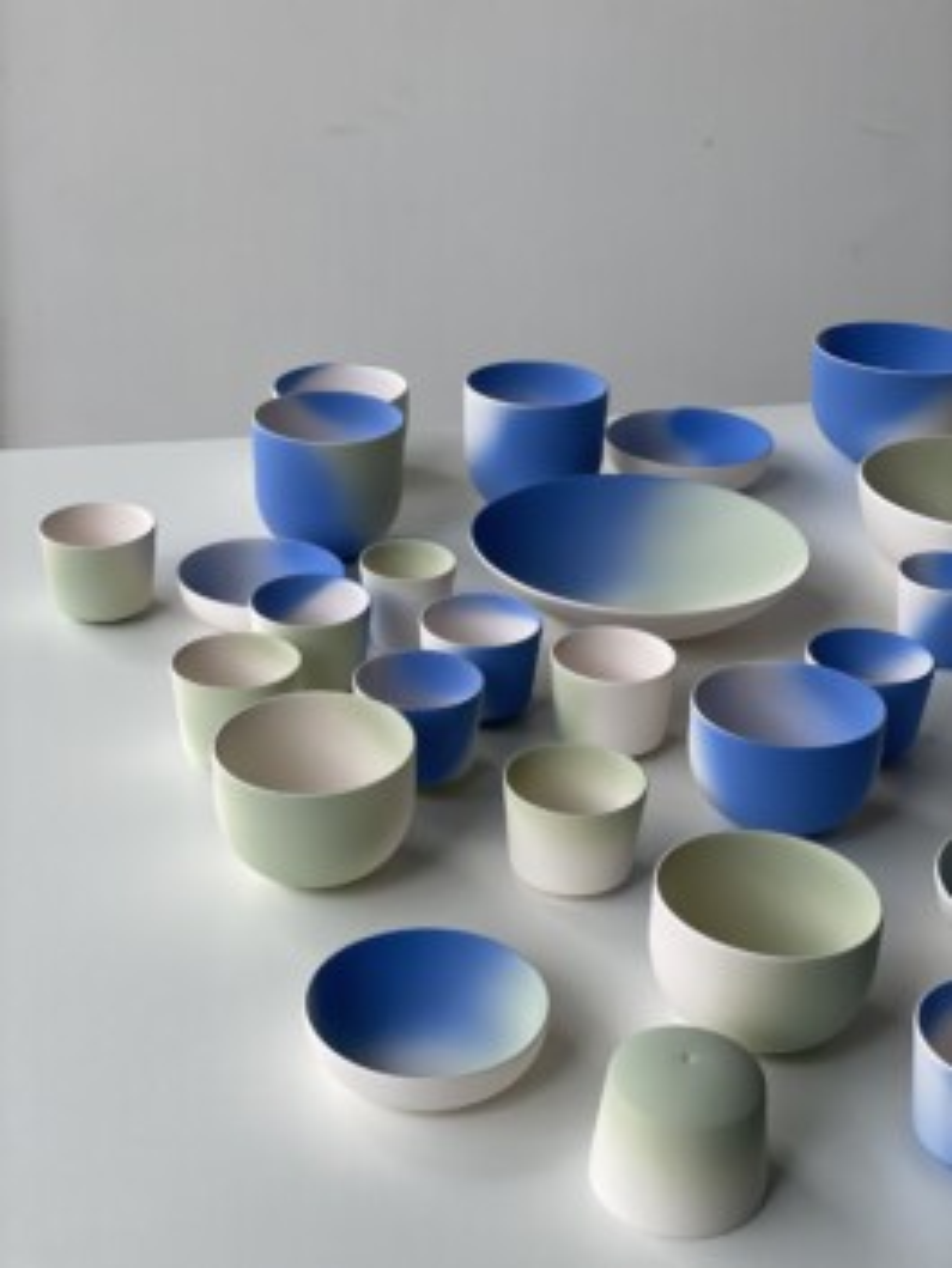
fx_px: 1906
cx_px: 476
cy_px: 634
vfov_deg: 36.8
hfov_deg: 28.0
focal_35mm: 52
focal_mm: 6
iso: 32
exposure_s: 1/333
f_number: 2
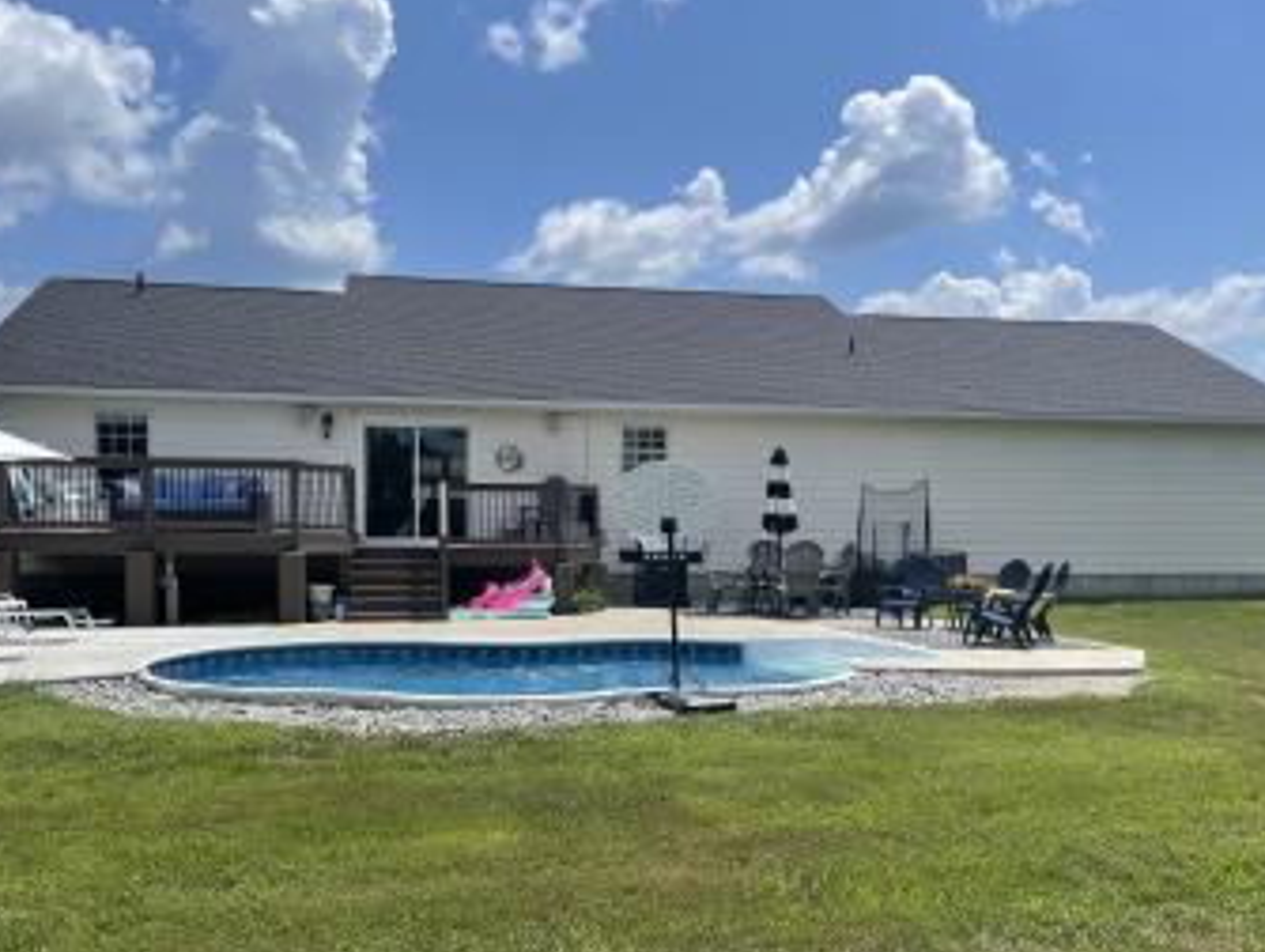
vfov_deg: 45.4
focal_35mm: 31
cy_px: 552
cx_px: 608
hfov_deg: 58.3
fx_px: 1134
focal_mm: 4.2
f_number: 1.6
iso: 32
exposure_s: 1/4831
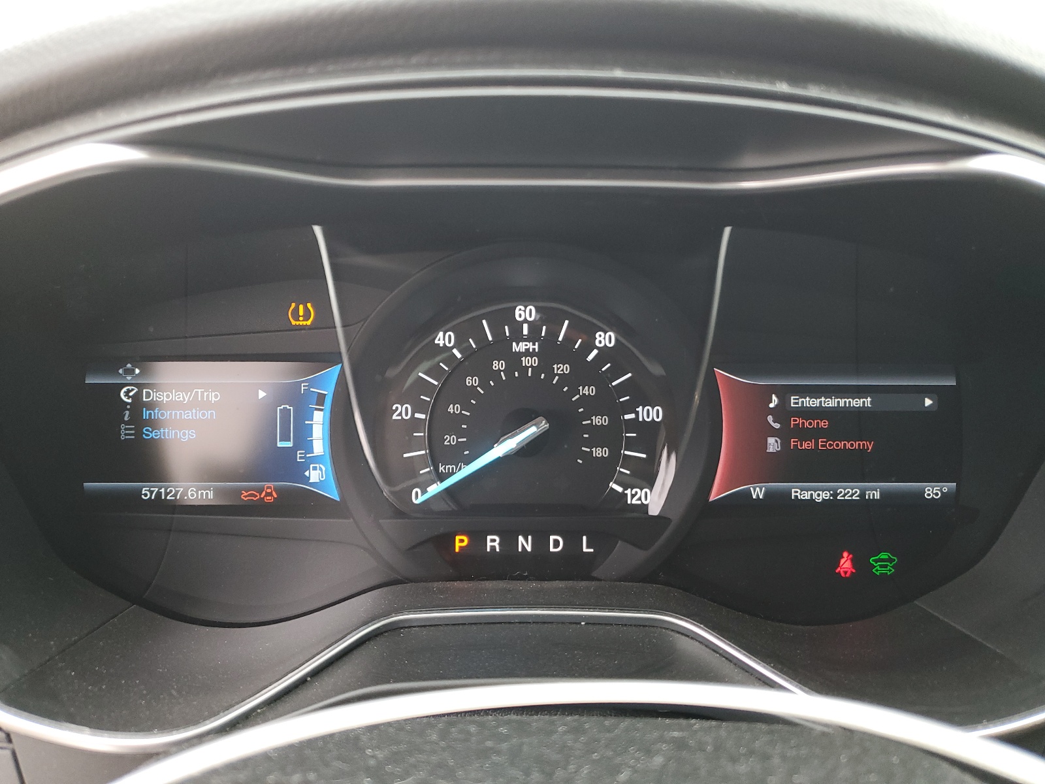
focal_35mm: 26
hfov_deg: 67.3
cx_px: 522
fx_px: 785
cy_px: 392
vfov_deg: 53.1
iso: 83
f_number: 1.5
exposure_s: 1/60.2
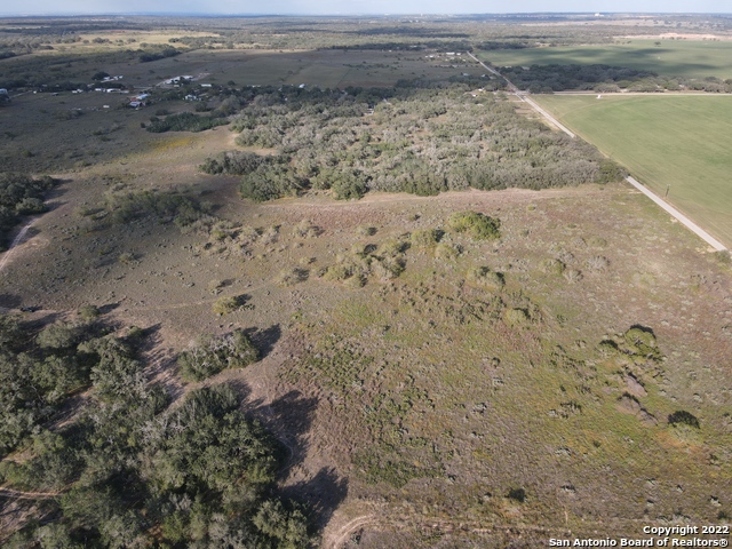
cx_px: 366
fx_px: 508
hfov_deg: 71.6
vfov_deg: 56.8
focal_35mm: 24
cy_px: 274
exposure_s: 1/400
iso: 100
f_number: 2.8
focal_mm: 4.5
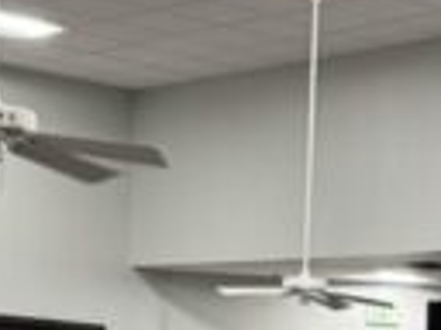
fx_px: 1835
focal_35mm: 144
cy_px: 718
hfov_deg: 13.6
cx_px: 420
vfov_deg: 9.4
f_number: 1.78
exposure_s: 1/60
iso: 200
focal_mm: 6.76
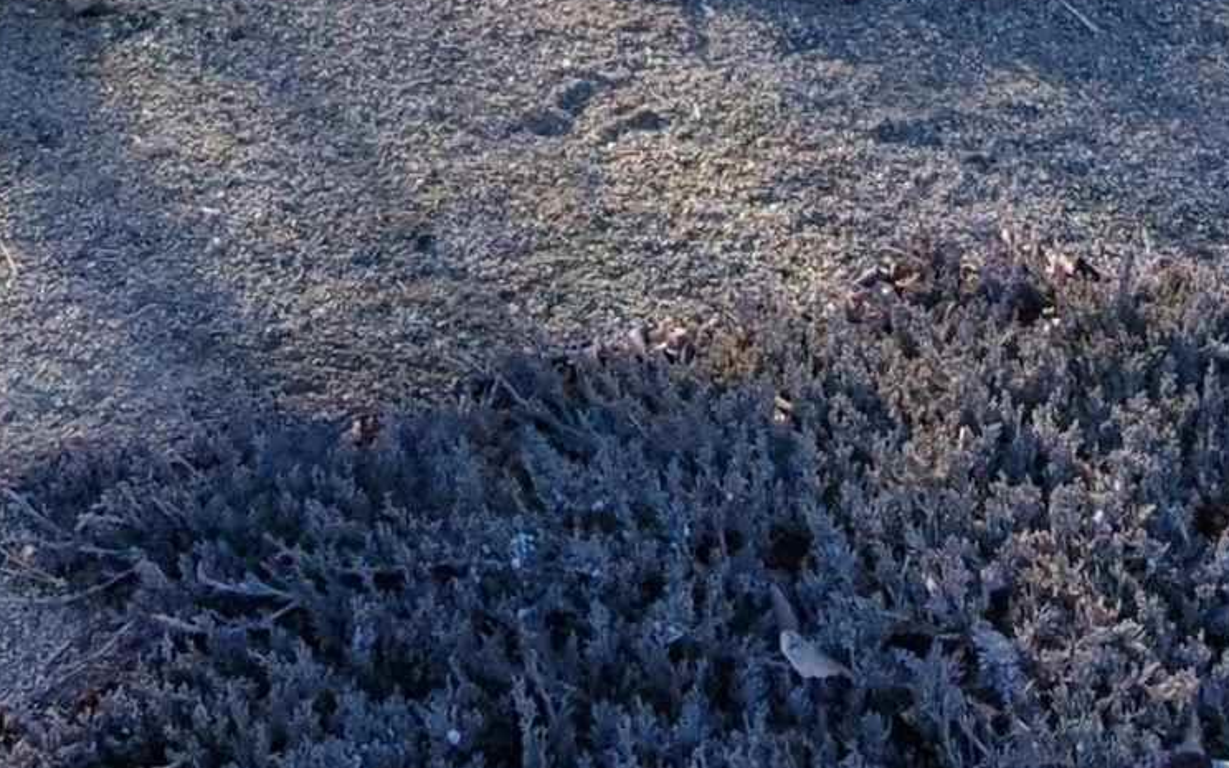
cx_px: 537
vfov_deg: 14.2
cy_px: -950
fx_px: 2345
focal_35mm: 70
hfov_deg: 29.3
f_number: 2.55
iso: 100
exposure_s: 1/559
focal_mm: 16
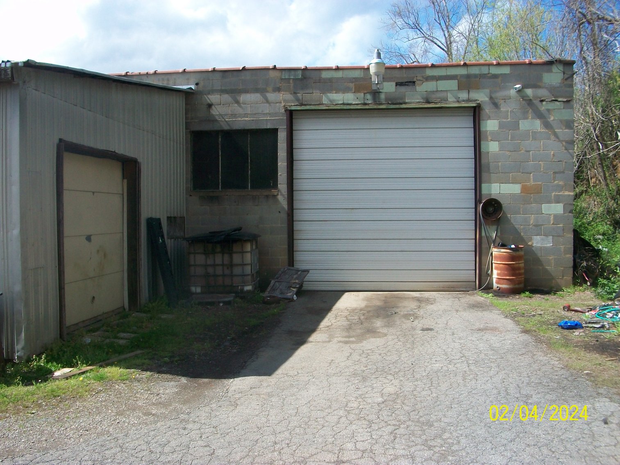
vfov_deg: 41.8
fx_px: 609
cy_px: 232
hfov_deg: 54.0
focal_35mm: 34
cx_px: 310
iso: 80
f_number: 5.5
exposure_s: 1/320
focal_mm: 5.7
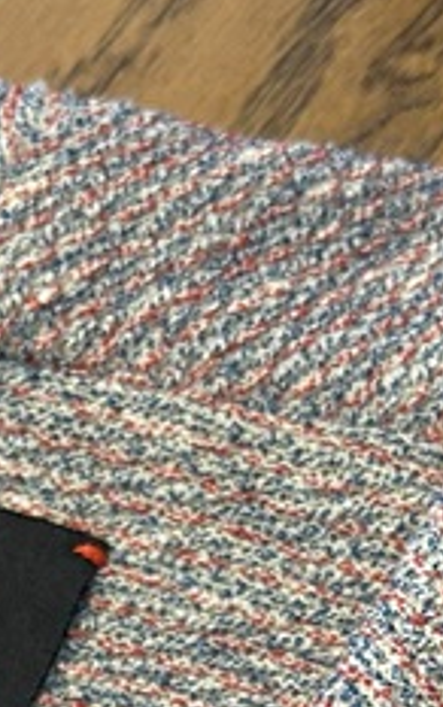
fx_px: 2294
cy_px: 1117
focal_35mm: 119
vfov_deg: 15.8
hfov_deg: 11.0
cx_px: 367
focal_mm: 5.7
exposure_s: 1/87
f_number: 1.5
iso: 125
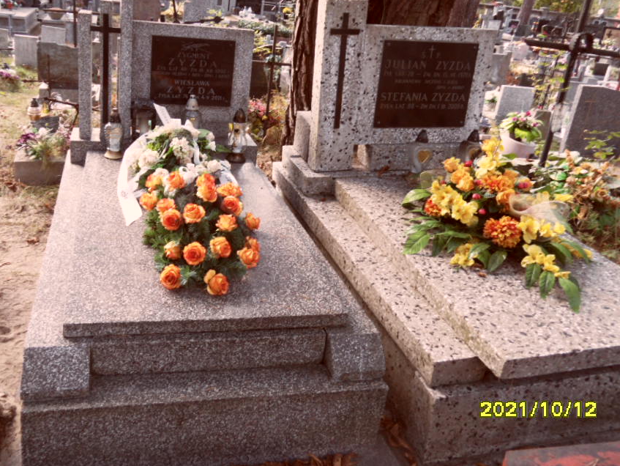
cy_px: 186
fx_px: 520
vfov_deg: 48.0
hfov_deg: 61.3
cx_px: 257
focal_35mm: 29
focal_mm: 3.9
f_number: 3.2
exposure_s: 1/30
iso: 100
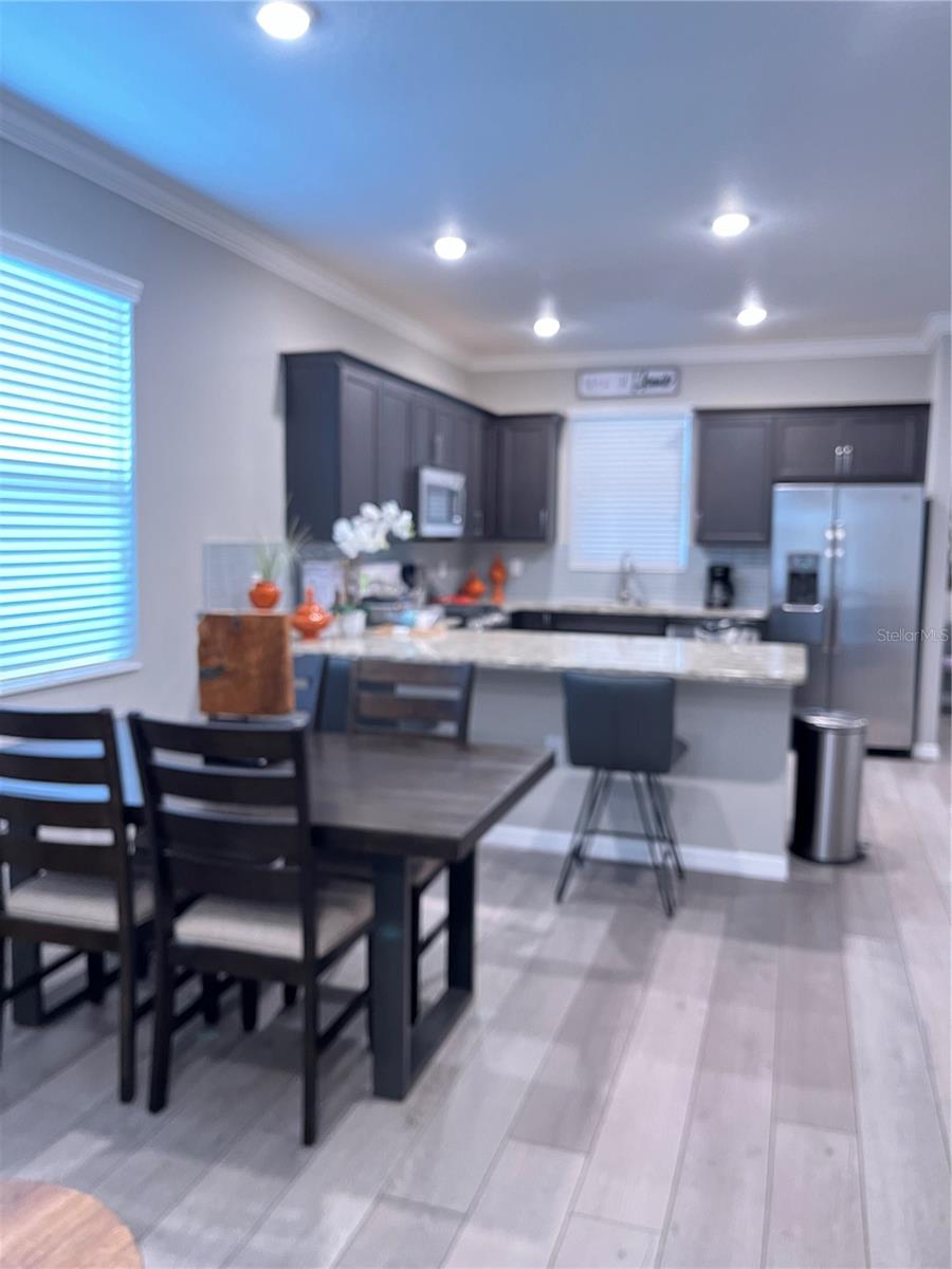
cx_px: 476
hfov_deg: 53.1
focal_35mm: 26
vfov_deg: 67.3
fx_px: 953
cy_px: 634
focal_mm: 5.1
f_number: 1.6
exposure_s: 1/40
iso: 640
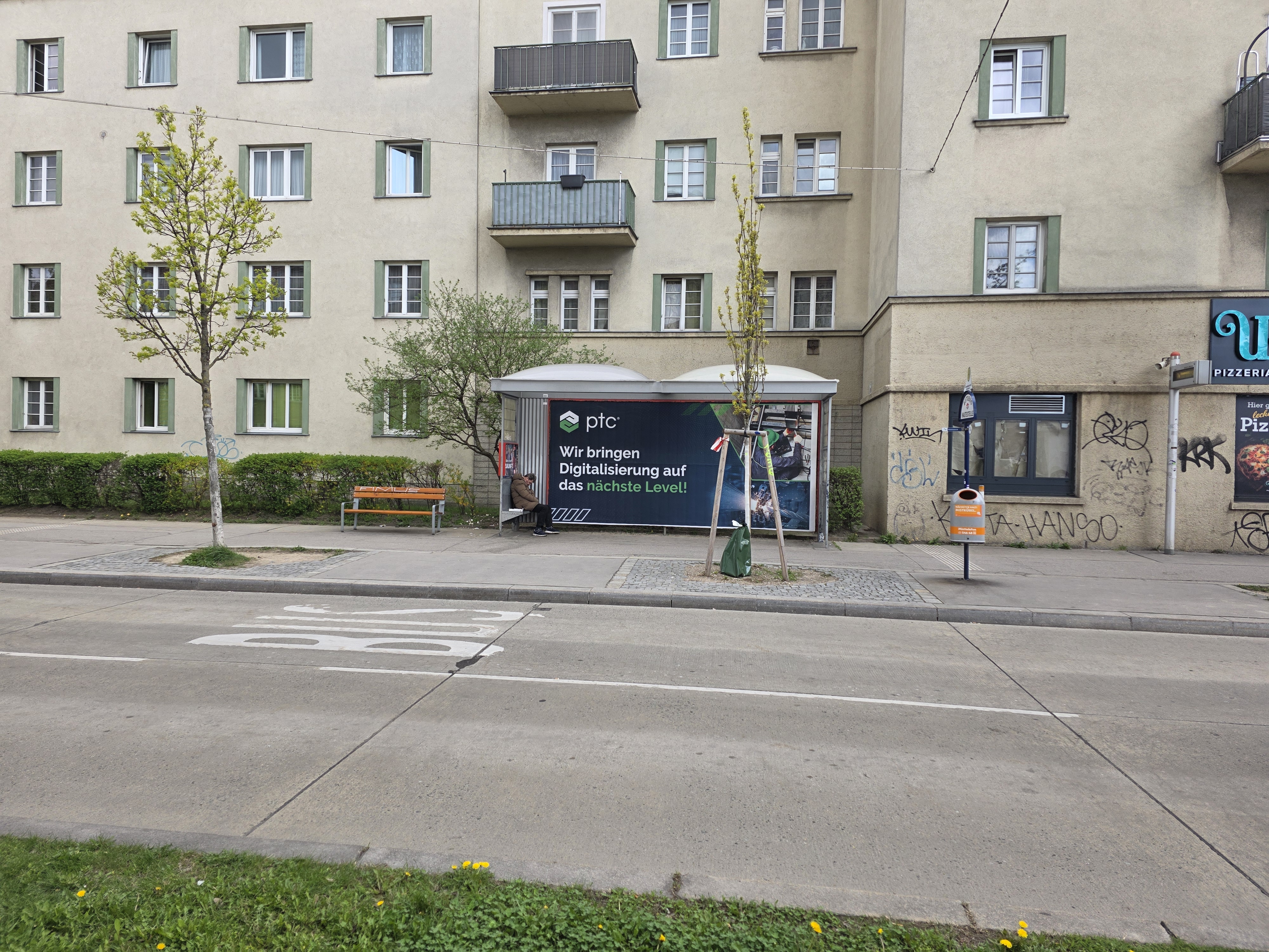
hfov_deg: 73.9
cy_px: 476
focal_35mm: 23
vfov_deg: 58.9
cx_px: 634
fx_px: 843
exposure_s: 1/359
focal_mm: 6.3
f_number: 1.7
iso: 40
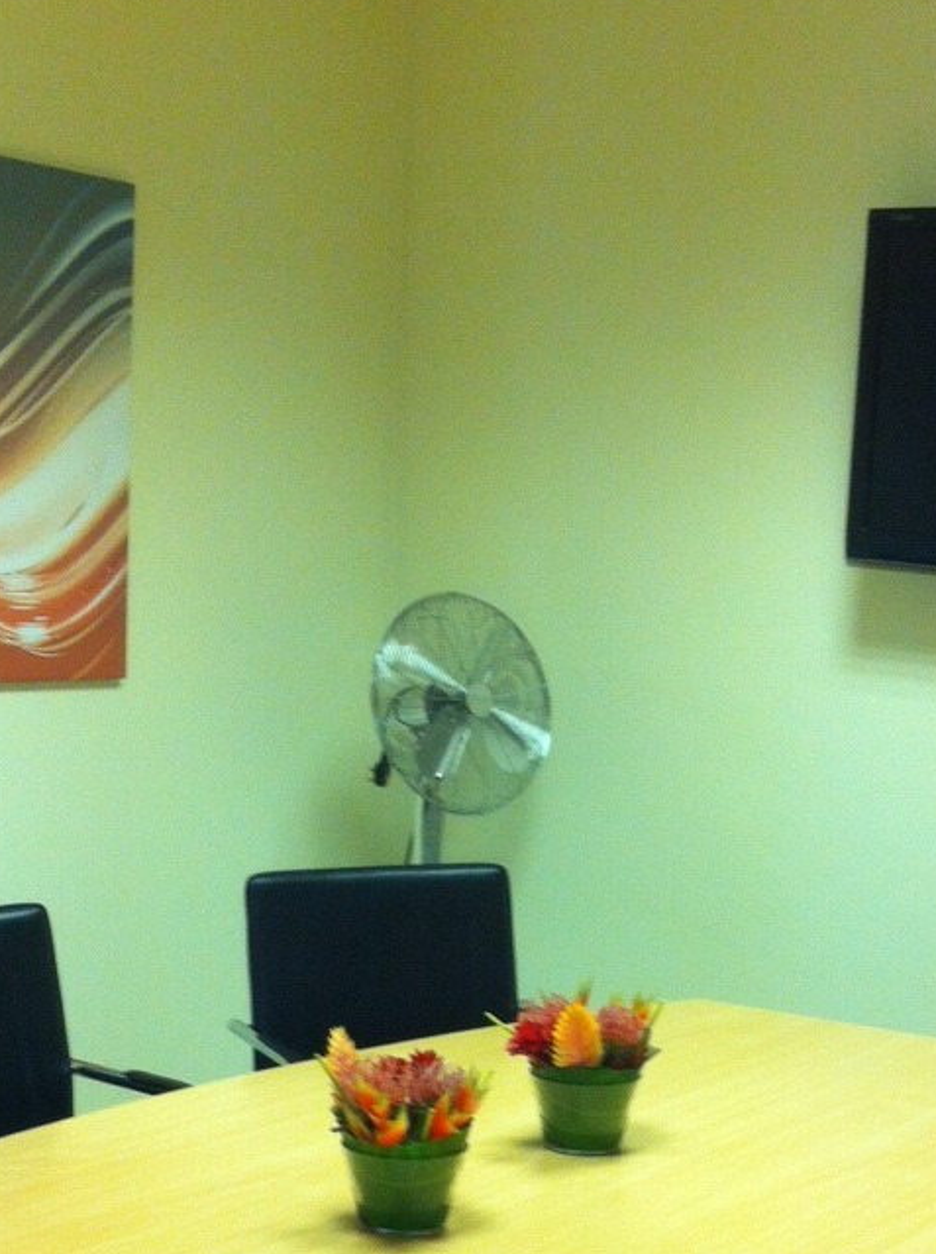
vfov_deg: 26.7
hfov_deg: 20.6
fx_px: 2567
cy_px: 1070
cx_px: 598
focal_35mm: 71
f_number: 2.8
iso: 125
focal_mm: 3.85
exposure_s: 1/15
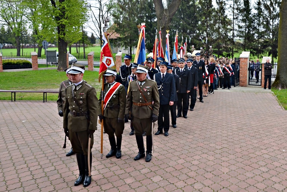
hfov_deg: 70.4
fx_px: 203
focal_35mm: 26
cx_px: 144
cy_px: 96
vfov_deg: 50.4
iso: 200
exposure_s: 1/125
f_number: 5.6
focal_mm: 17
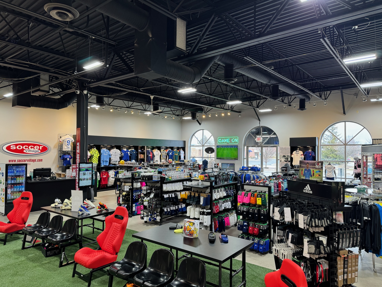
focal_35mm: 24
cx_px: 191
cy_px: 144
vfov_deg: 56.8
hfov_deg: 71.6
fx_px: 265
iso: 125
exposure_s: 1/120
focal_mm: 6.86
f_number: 1.78
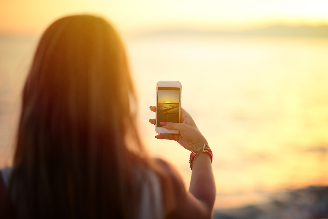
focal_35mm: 85
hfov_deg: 23.9
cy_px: 110
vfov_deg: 16.1
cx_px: 164
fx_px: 775
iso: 100
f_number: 1.8
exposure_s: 1/400
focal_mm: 85
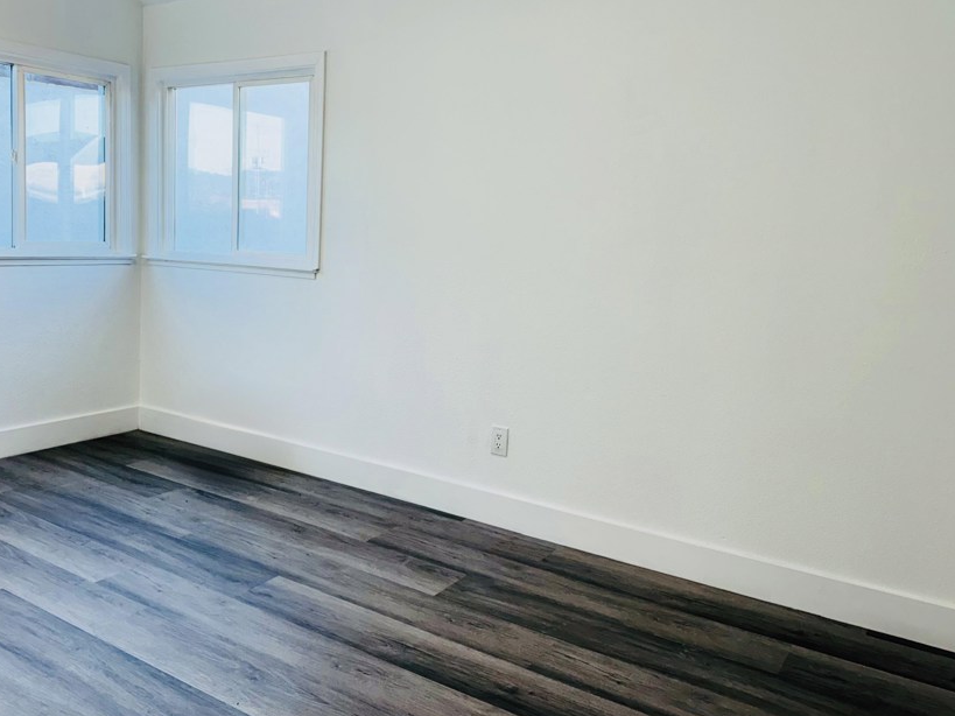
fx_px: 828
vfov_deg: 46.6
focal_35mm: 30
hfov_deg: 59.4
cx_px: 378
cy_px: 297
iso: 80
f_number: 1.78
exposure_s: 1/120
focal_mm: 6.76
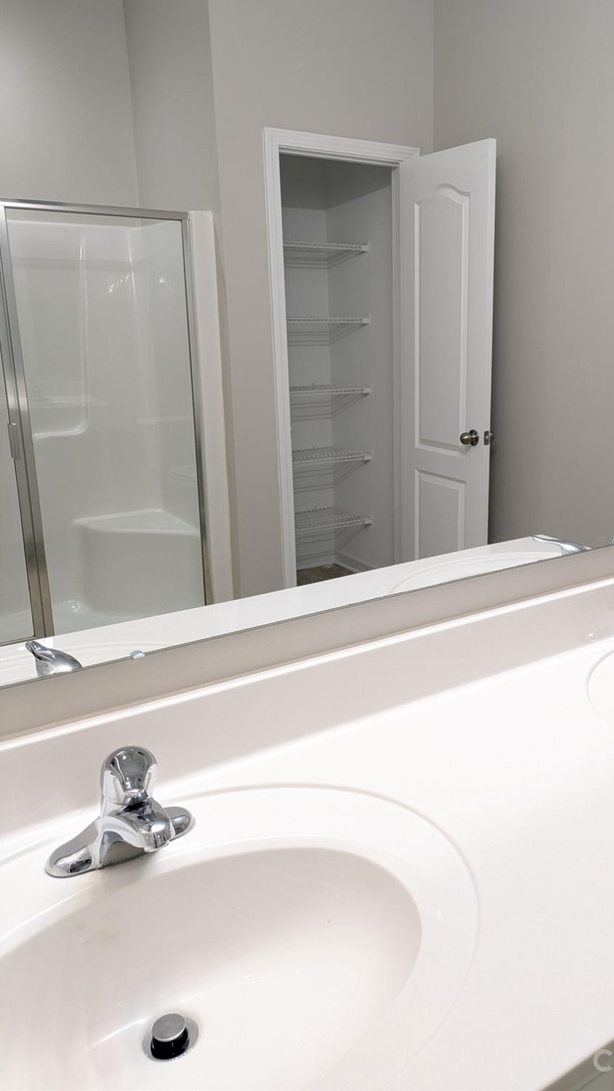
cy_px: 531
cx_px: 419
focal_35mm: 28
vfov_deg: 67.9
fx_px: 810
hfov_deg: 40.9
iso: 167
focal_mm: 5.43
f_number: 1.89
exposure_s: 1/60
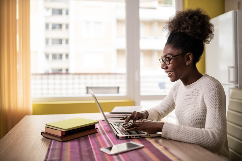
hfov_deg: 54.4
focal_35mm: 35
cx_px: 121
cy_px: 80
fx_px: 235
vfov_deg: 37.9
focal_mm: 35
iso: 500
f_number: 1.4
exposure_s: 1/800
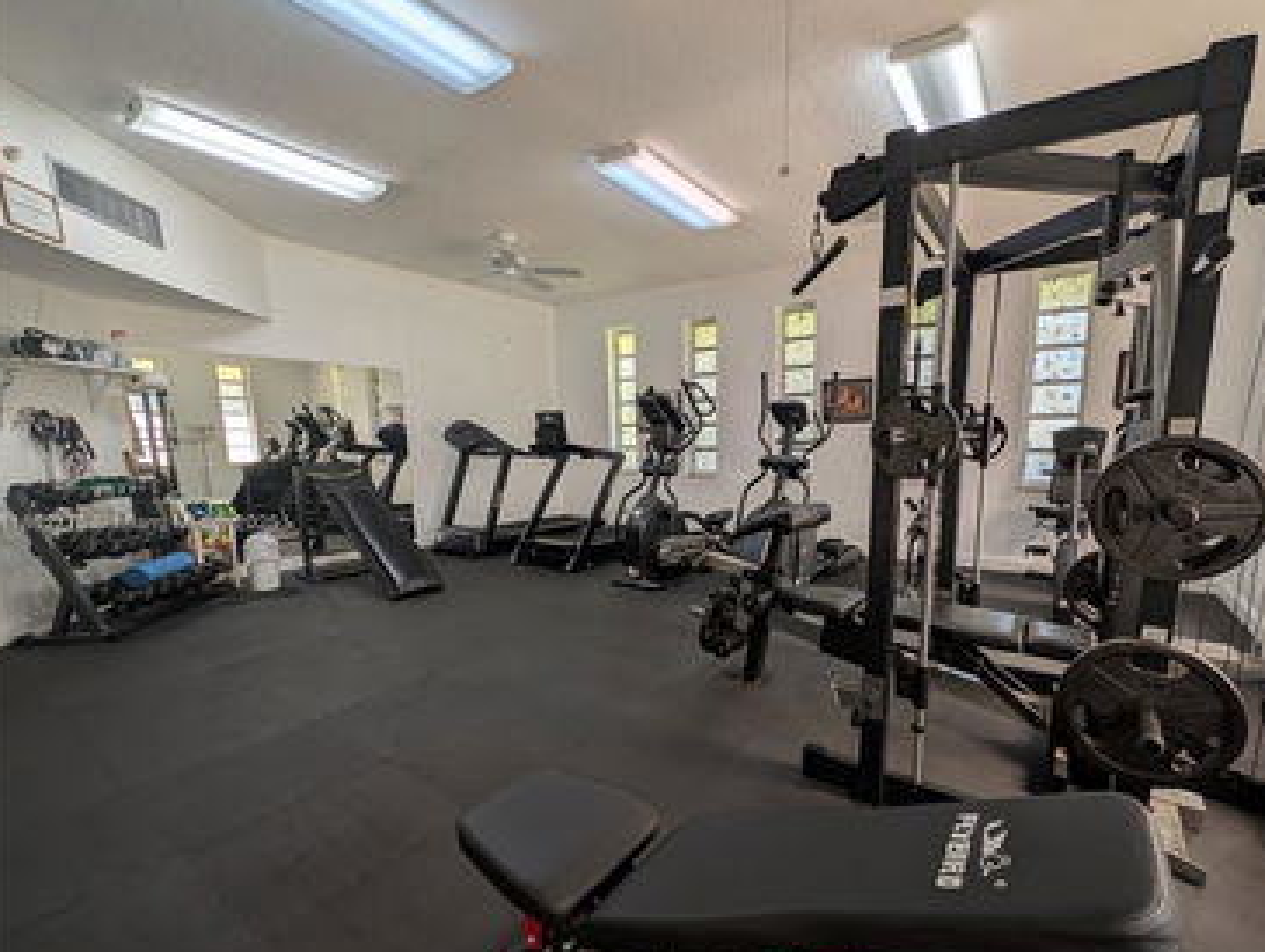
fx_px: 512
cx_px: 721
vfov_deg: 85.5
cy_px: 525
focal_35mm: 14
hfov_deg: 101.3
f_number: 1.95
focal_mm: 2.23
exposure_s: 1/132
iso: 38
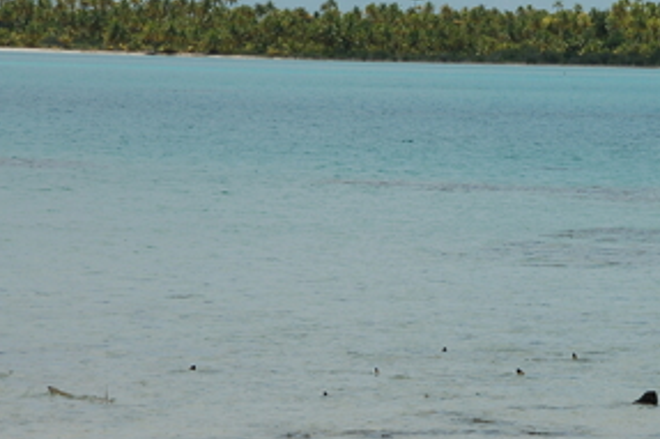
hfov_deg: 7.8
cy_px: 361
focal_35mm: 264
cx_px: 580
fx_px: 4837
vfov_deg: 5.2
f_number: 8
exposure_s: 1/1000
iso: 200
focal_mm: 92
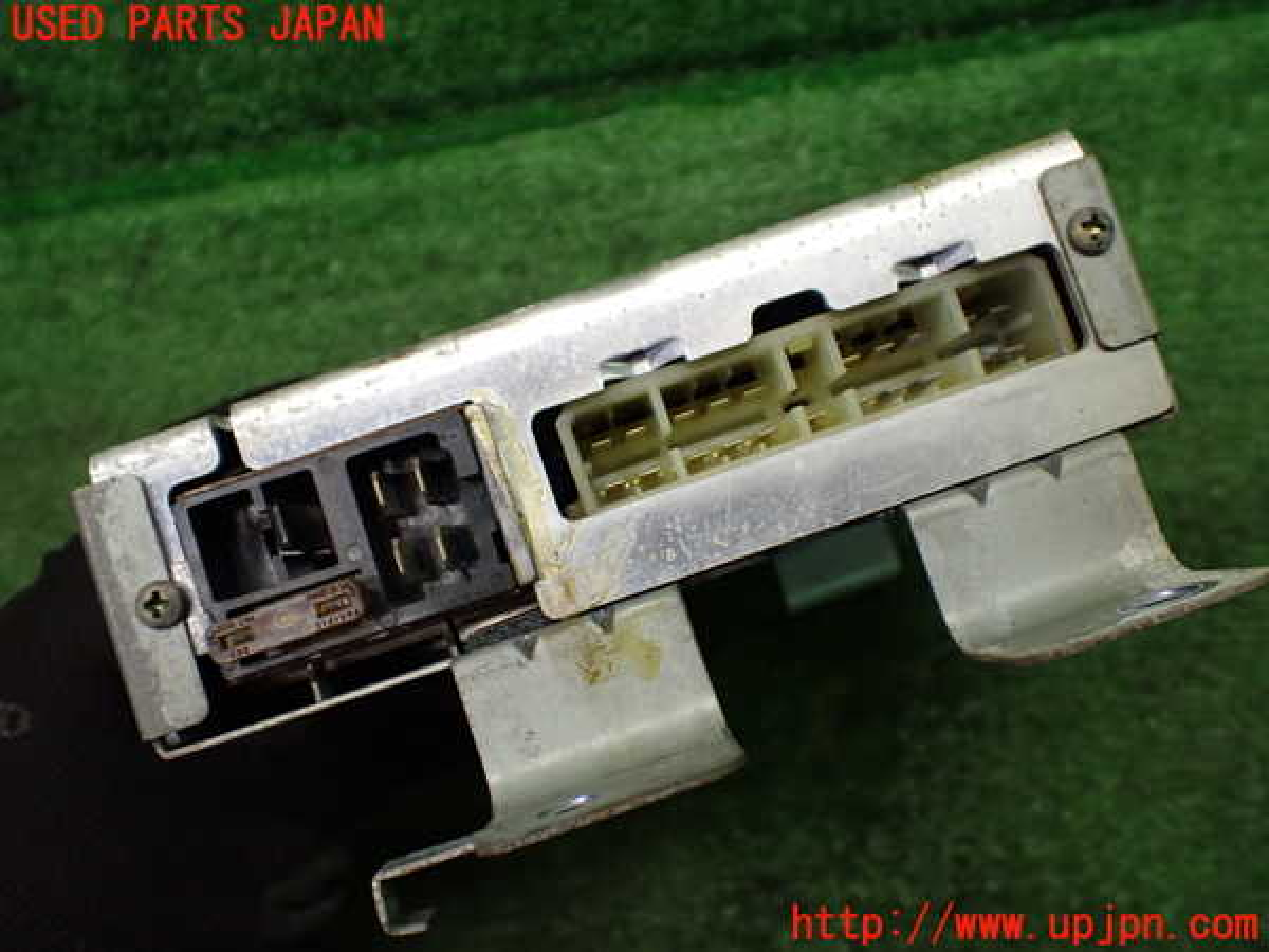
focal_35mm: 30
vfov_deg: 46.8
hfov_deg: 60.0
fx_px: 1100
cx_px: 634
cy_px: 476
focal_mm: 5.4
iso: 400
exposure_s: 1/125
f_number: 2.3
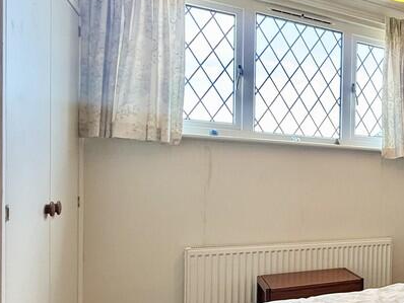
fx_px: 420
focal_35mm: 36
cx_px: 492
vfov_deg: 39.4
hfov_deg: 37.6
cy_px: 195
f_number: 2.2
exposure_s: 1/100
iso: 100
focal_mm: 2.22
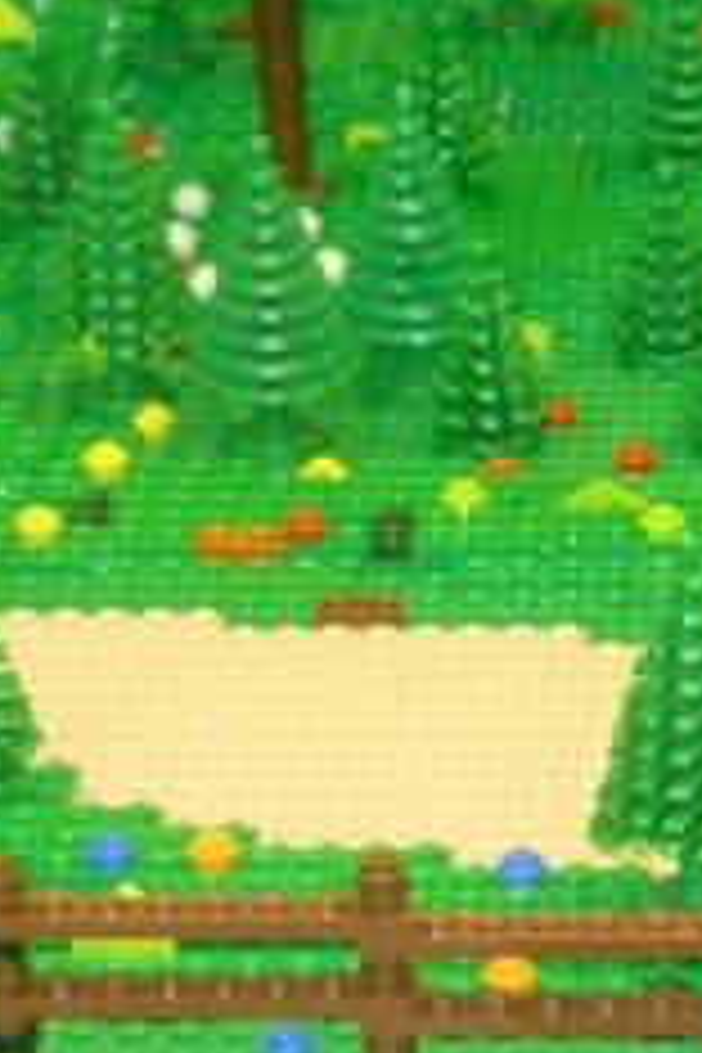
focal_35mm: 203
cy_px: 828
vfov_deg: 10.1
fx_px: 5937
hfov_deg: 6.6
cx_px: 1152
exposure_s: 1/7.7
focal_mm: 7.8
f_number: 2.8
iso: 79
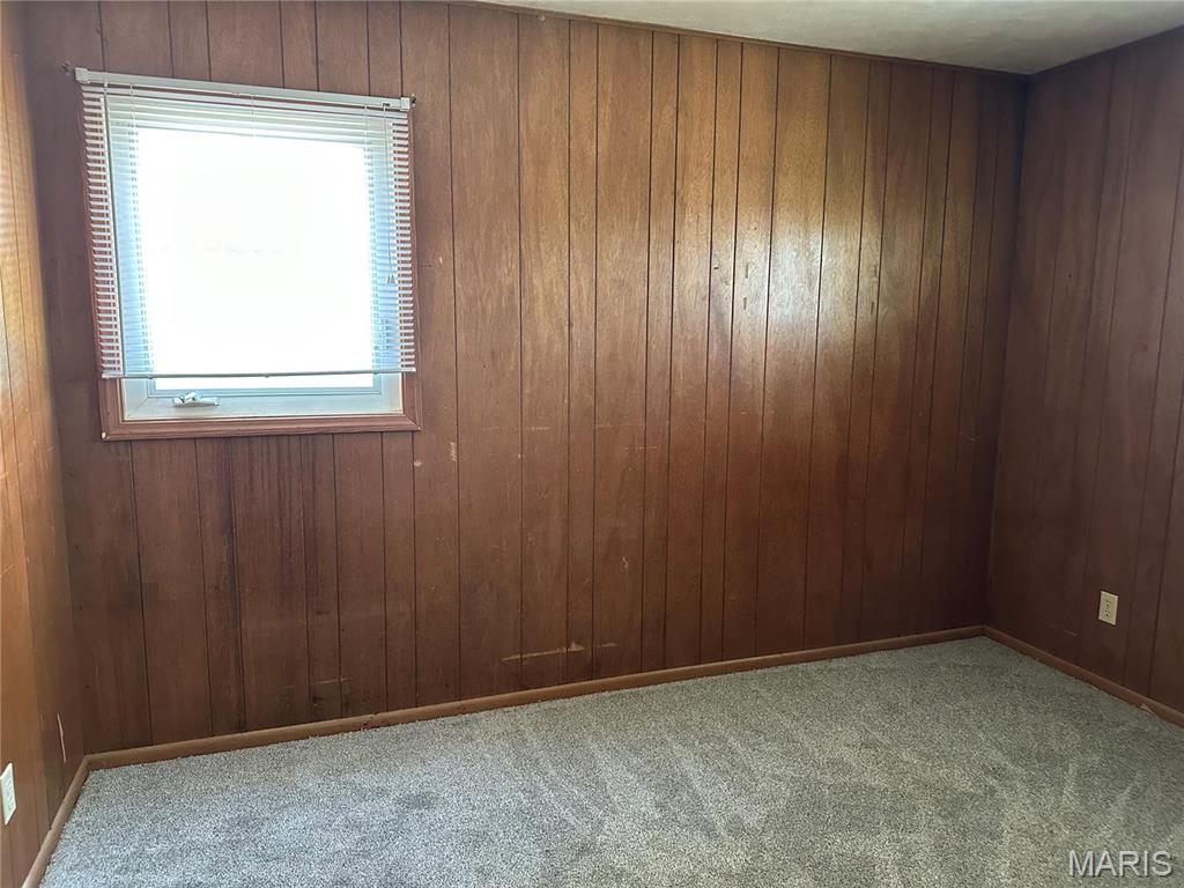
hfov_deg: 71.6
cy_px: 444
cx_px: 592
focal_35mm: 24
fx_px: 821
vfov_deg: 56.8
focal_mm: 6.86
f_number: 1.78
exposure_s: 1/60
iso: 640
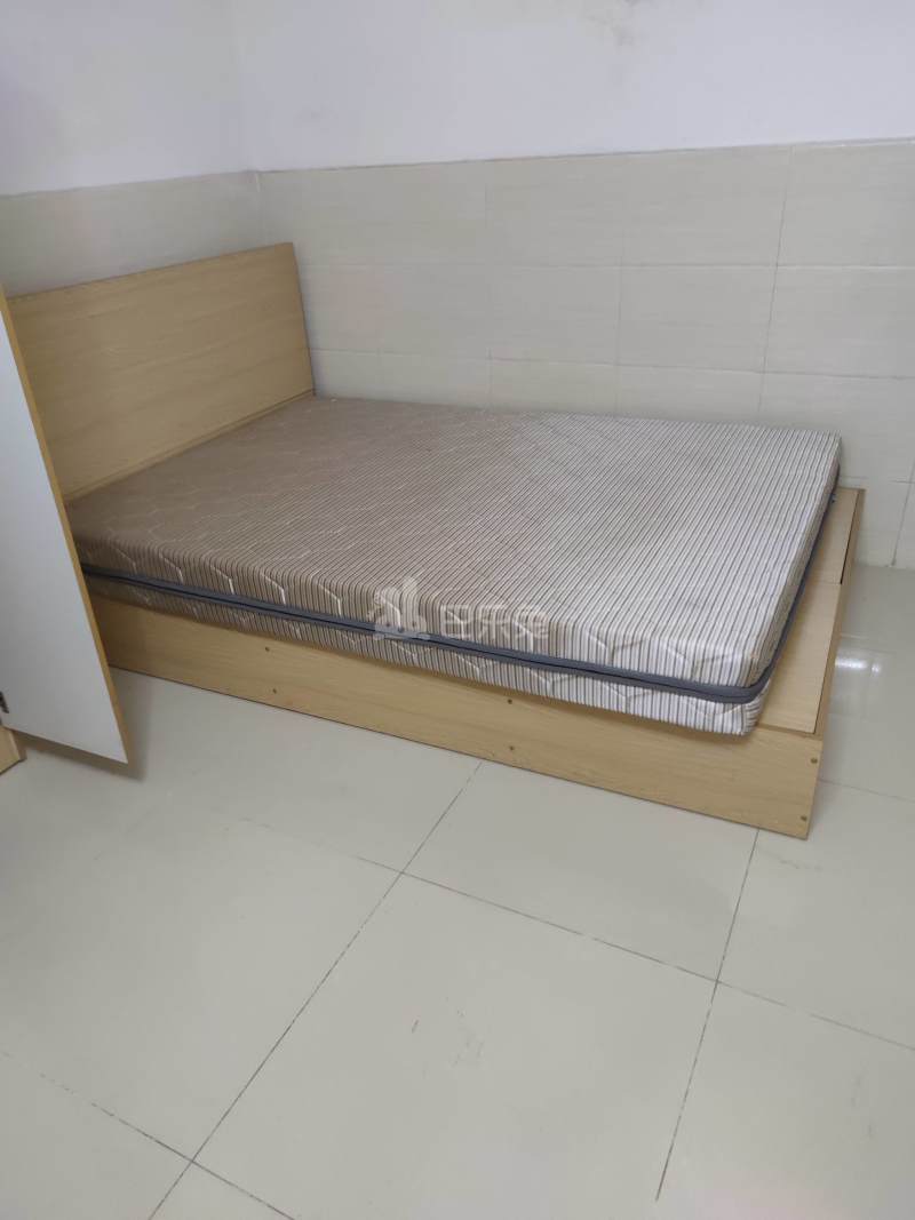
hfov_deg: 56.8
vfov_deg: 71.6
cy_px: 610
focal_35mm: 24
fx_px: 846
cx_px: 458
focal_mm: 6.72
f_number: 1.69
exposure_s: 1/50
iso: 584
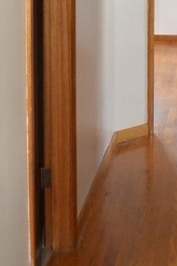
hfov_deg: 14.0
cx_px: 156
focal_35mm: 97
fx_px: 715
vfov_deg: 20.1
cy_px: -26
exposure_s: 1/60
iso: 3200
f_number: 4
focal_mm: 24
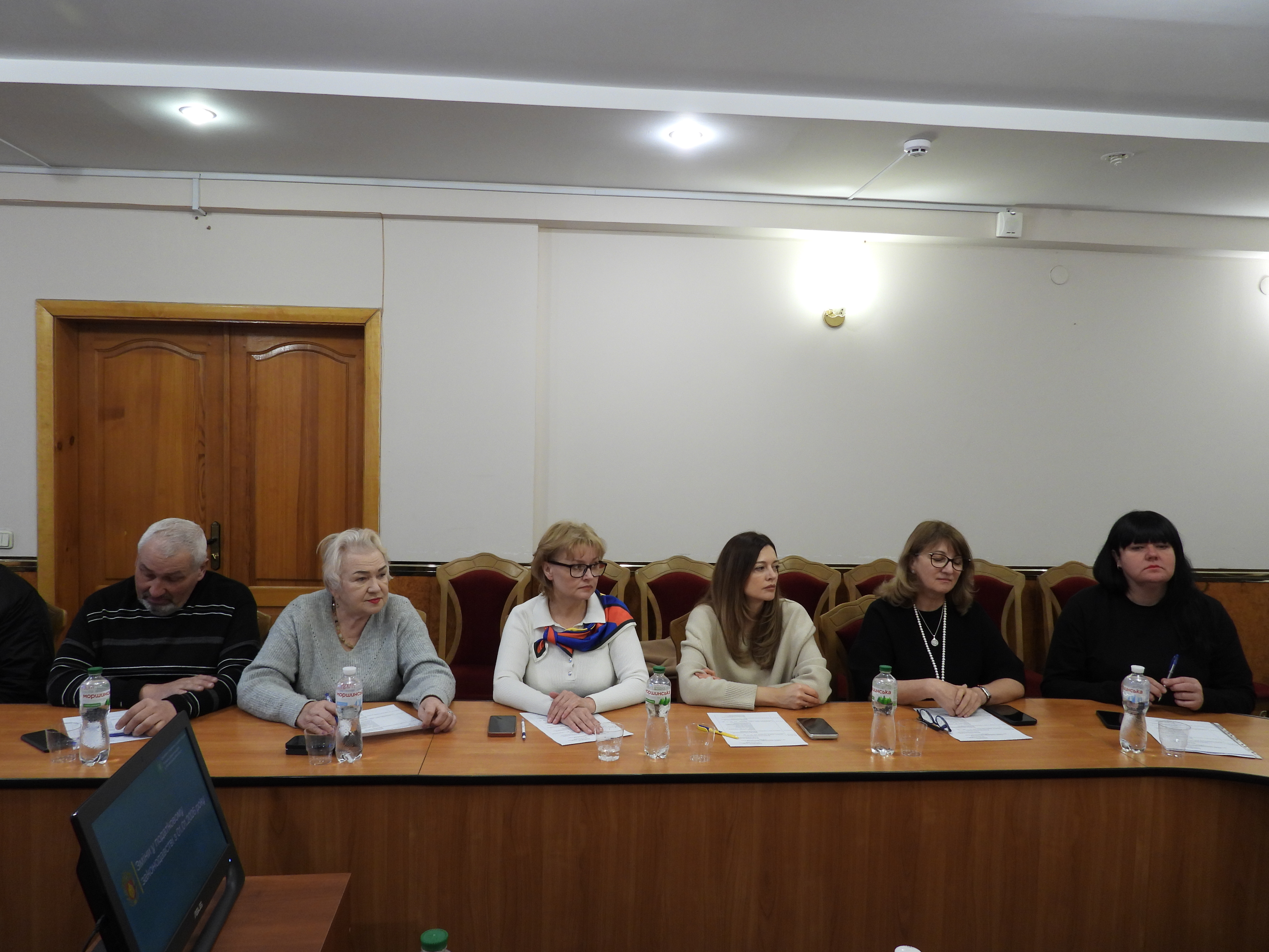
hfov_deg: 71.6
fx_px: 880
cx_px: 634
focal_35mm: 24
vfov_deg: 56.8
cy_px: 476
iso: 200
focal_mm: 4.3
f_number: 2.8
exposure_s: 1/30
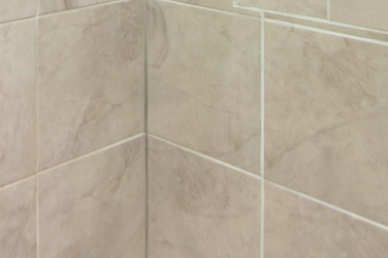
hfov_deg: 32.4
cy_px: -137
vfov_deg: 19.3
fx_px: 656
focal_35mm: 61
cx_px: 97
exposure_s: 1
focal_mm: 11
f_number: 2.8
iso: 100
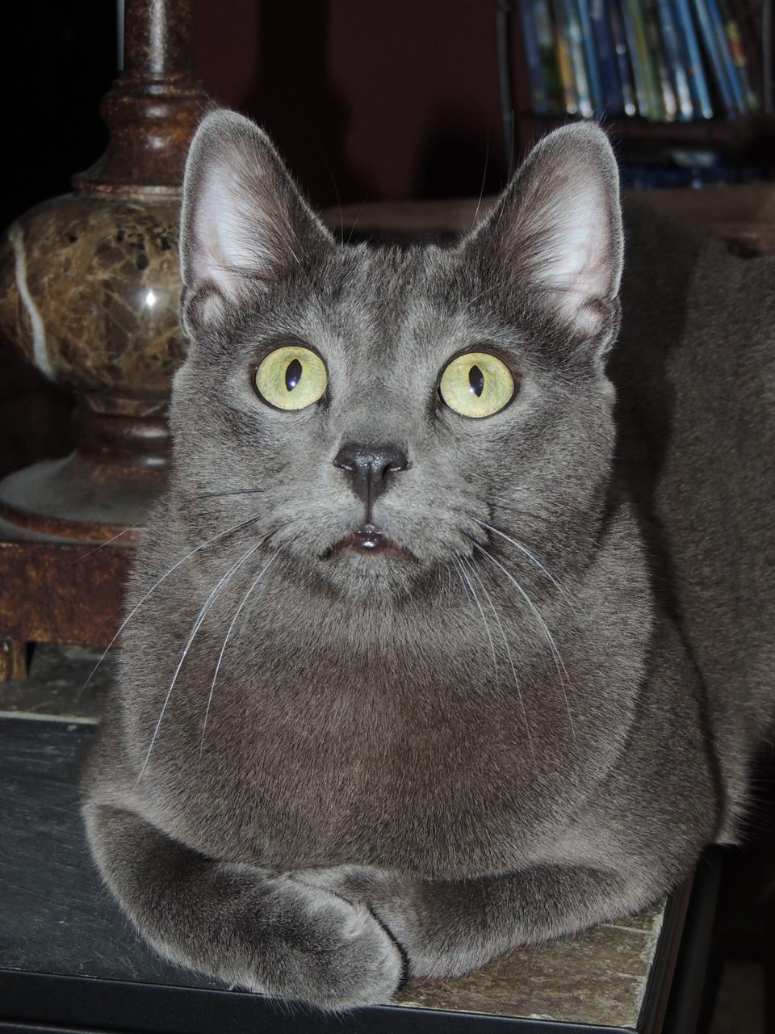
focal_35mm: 85
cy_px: 517
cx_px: 388
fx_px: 2537
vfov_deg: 23.0
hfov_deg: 17.4
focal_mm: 15.1
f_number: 4
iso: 200
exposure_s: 1/60
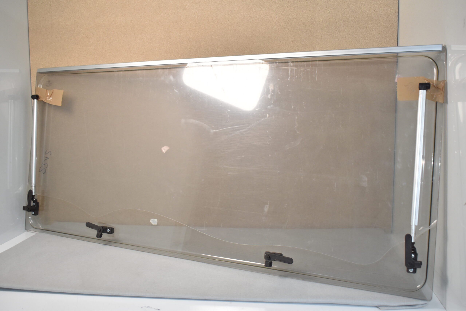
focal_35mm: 39
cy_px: 156
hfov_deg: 49.6
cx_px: 233
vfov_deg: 34.2
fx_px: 505
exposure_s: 1/200
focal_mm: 26
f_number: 5
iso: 640
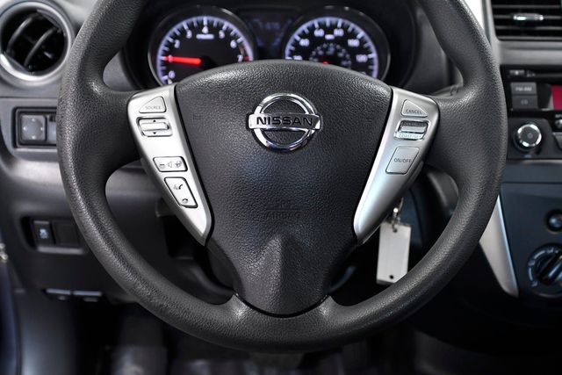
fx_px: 718
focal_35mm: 46
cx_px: 281
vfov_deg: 29.3
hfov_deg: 42.7
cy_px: 188
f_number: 3.5
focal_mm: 31
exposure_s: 1/320
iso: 1600
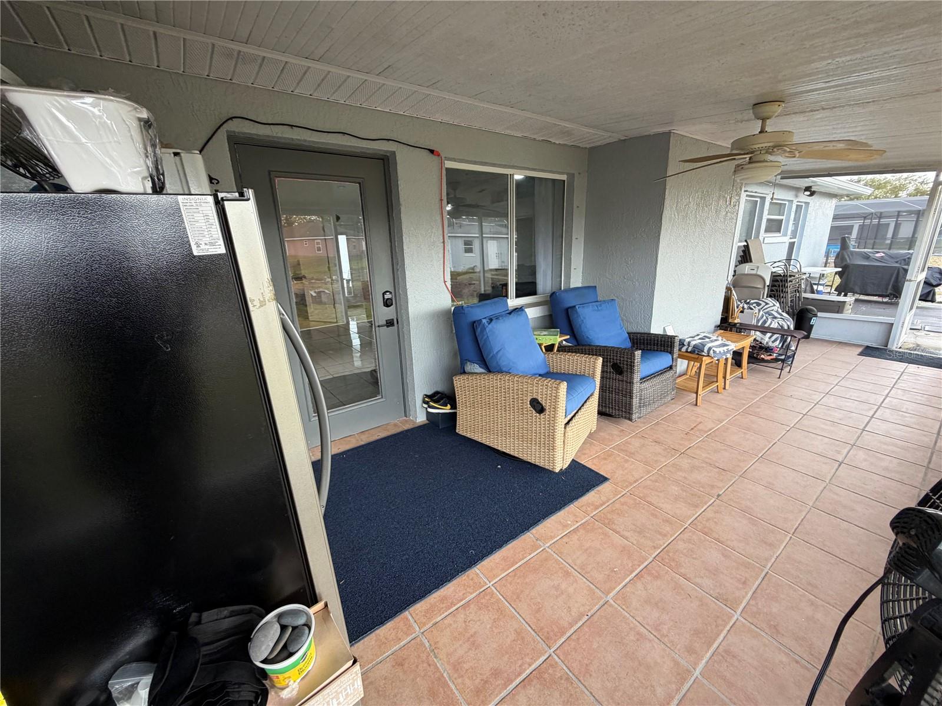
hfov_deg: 102.1
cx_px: 471
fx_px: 381
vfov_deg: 85.7
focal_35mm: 14
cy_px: 353
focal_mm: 2.22
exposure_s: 1/121
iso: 160
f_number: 2.2
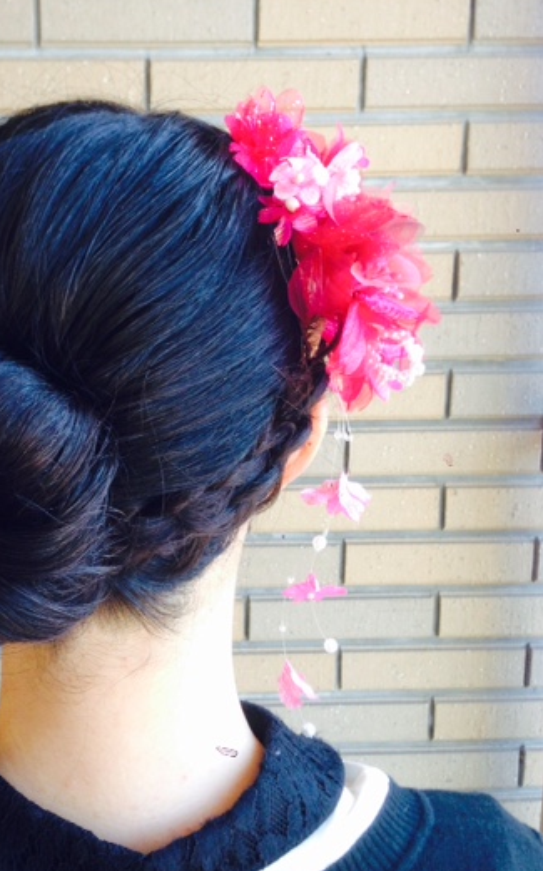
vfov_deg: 46.2
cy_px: 415
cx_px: 145
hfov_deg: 29.4
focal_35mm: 43
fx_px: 1020
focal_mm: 4.12
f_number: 2.4
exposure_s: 1/60
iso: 64
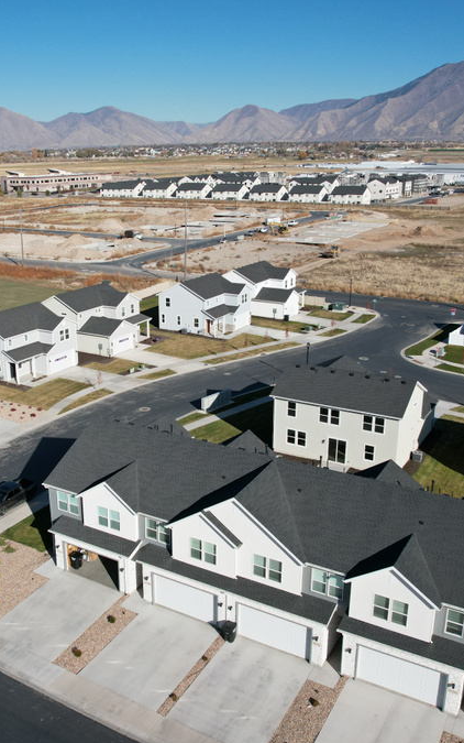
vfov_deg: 56.7
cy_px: 374
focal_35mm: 34
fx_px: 688
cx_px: 173
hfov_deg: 37.0
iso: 150
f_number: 2.8
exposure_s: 1/4000
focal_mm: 8.38
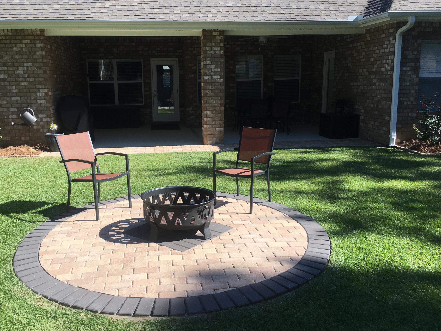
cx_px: 203
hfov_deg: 56.7
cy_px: 153
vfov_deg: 44.1
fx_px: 408
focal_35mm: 32
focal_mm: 4.15
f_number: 2.2
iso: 25
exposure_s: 1/777
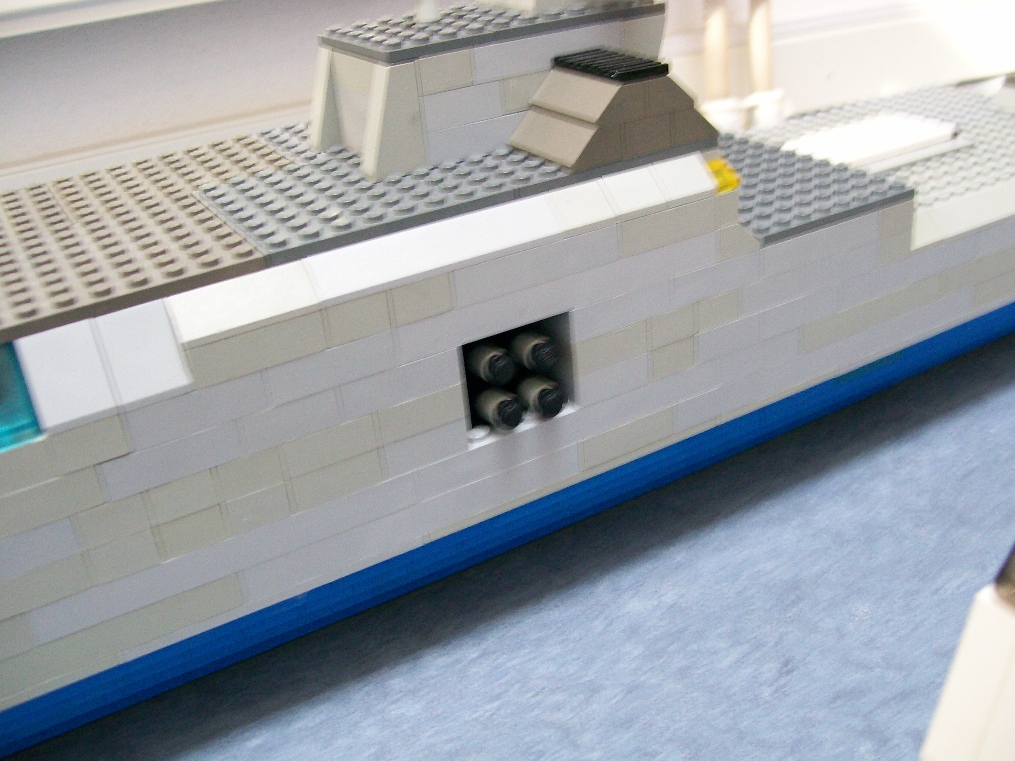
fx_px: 1056
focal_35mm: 36
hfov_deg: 51.4
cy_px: 380
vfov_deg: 39.7
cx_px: 508
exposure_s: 1/12.4
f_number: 2.7
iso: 160
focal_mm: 6
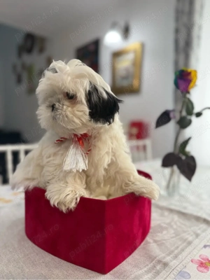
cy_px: 140
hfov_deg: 56.8
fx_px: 194
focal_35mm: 24
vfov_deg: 71.6
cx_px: 105
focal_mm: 6.76
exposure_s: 1/100
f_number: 1.78
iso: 200
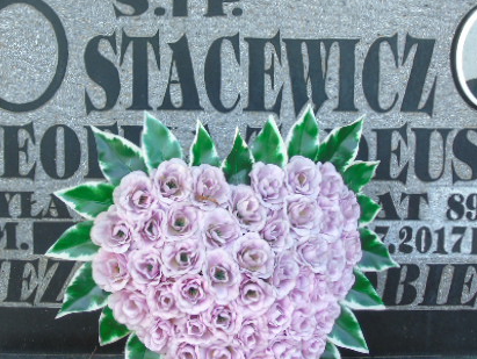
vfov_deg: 8.9
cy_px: 165
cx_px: 240
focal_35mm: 168
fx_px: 2317
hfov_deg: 11.8
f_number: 4.4
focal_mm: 19
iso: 100
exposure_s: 1/60
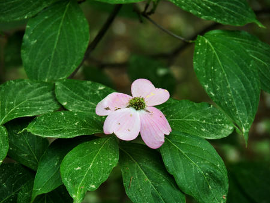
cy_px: 102
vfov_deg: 5.0
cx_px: 135
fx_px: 2341
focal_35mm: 300
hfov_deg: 6.6
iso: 400
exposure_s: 1/320
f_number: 5.6
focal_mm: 150
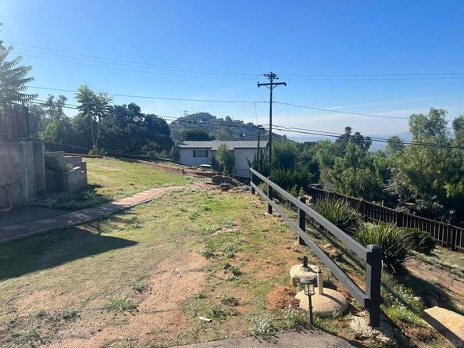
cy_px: 174
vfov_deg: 53.0
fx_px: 348
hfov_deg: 67.3
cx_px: 232
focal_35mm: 26
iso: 50
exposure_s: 1/5319
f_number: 1.5
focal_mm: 5.7
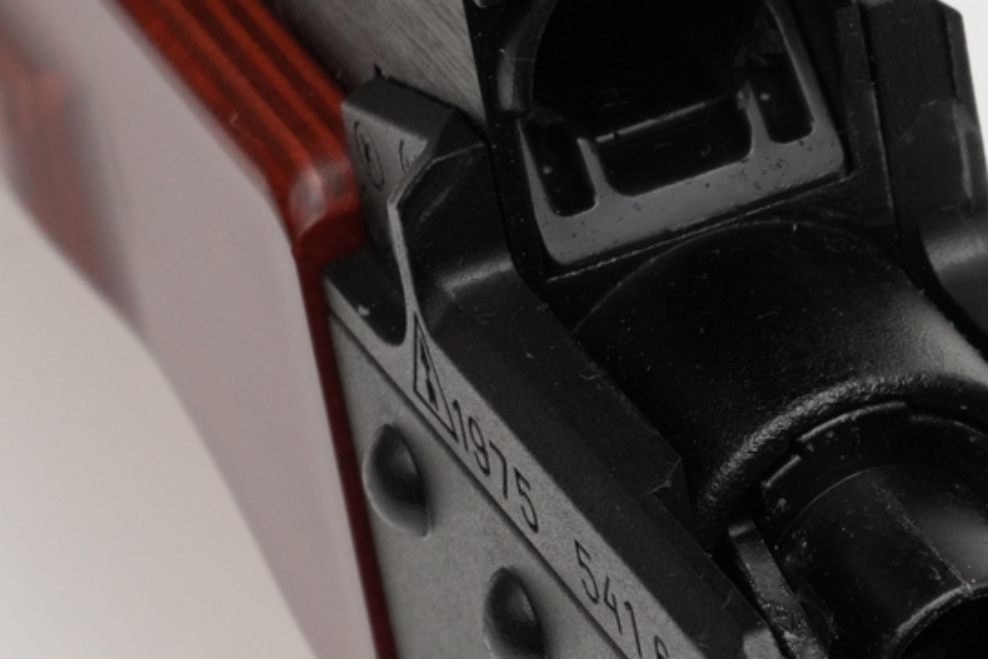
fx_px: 8589
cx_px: 1103
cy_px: 714
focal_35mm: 313
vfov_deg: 4.4
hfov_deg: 6.6
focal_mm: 105
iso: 1600
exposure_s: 1/60
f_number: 22
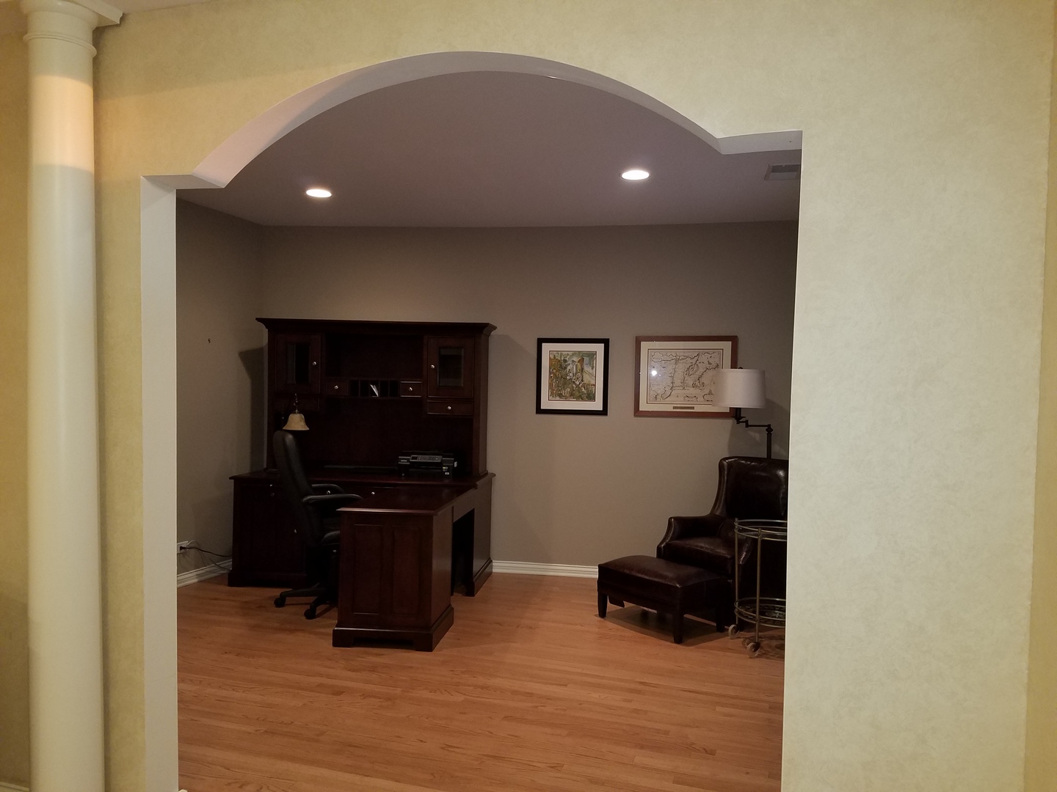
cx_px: 528
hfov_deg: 67.3
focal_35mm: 26
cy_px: 396
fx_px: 794
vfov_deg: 53.1
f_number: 1.7
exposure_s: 1/24
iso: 125
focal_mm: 4.2
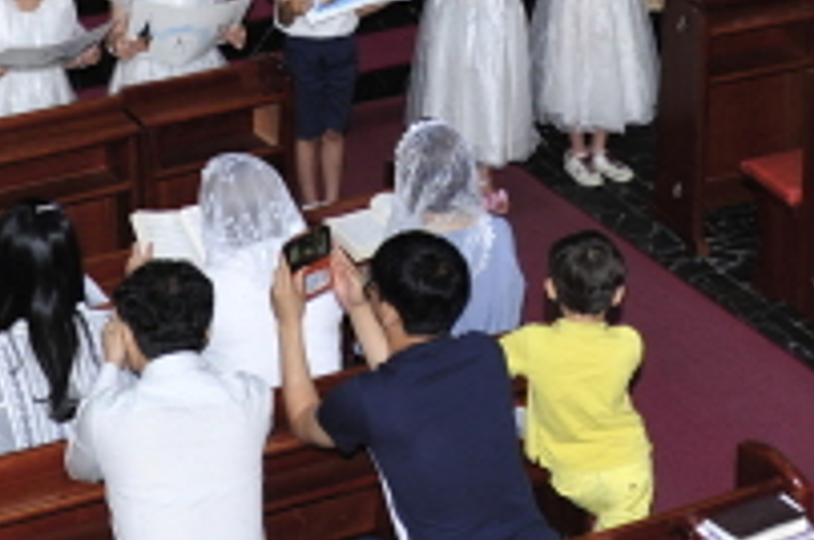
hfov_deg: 17.4
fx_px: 2664
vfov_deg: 11.3
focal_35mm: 118
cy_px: -153
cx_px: 459
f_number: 5.6
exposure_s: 1/60
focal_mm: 34
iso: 200
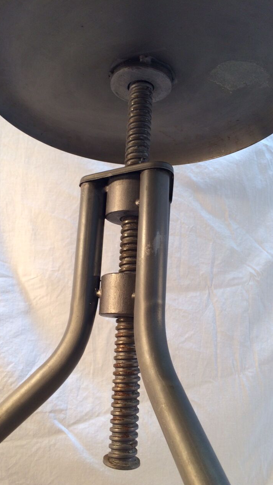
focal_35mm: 32
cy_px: 244
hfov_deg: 36.7
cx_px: 126
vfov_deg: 61.0
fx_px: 412
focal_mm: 4.15
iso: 50
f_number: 2.2
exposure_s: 1/50
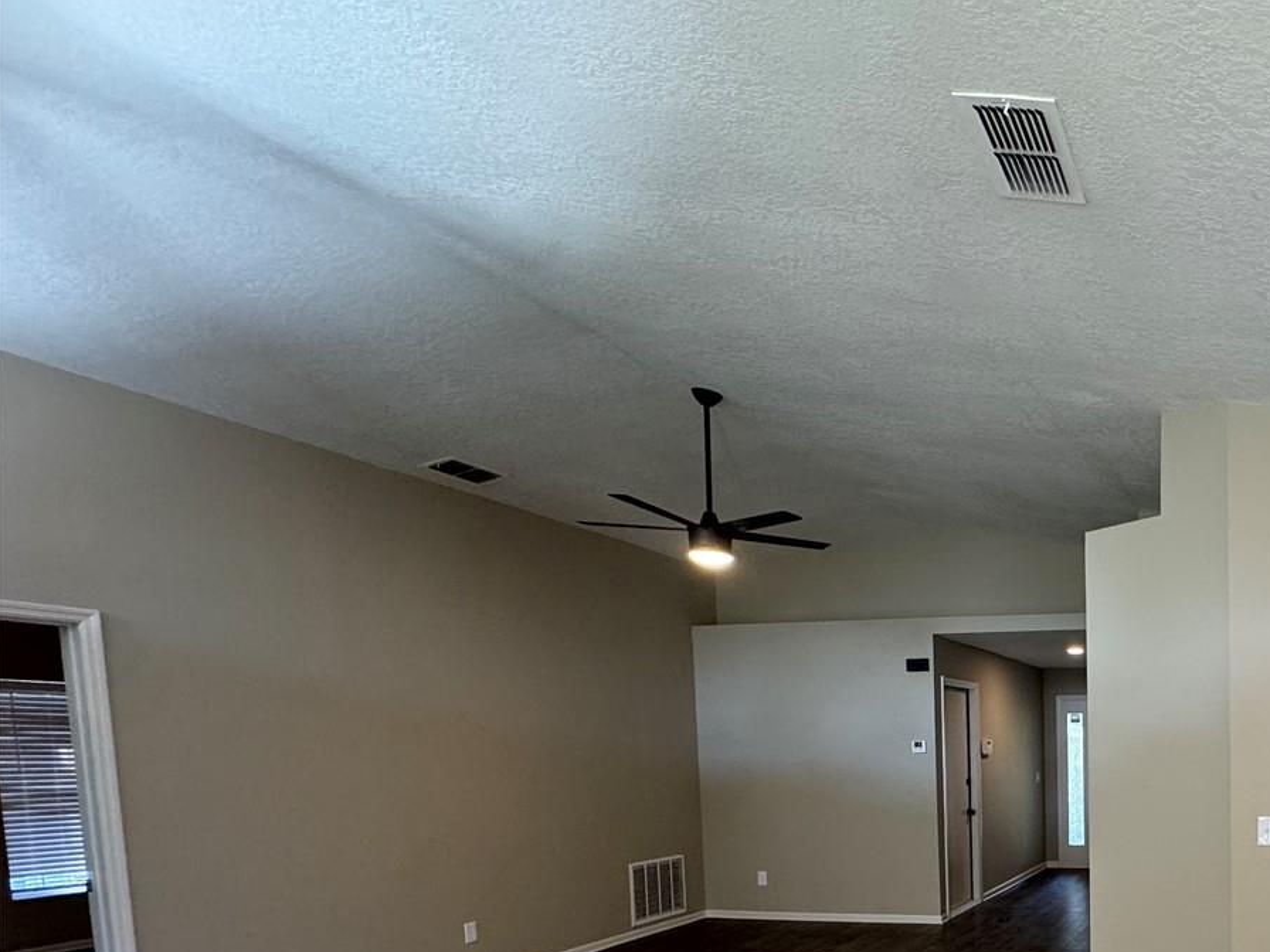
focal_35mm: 25
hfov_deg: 59.6
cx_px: 1131
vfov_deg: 49.9
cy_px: 824
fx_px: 917
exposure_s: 1/120
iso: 250
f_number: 2.2
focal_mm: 2.22
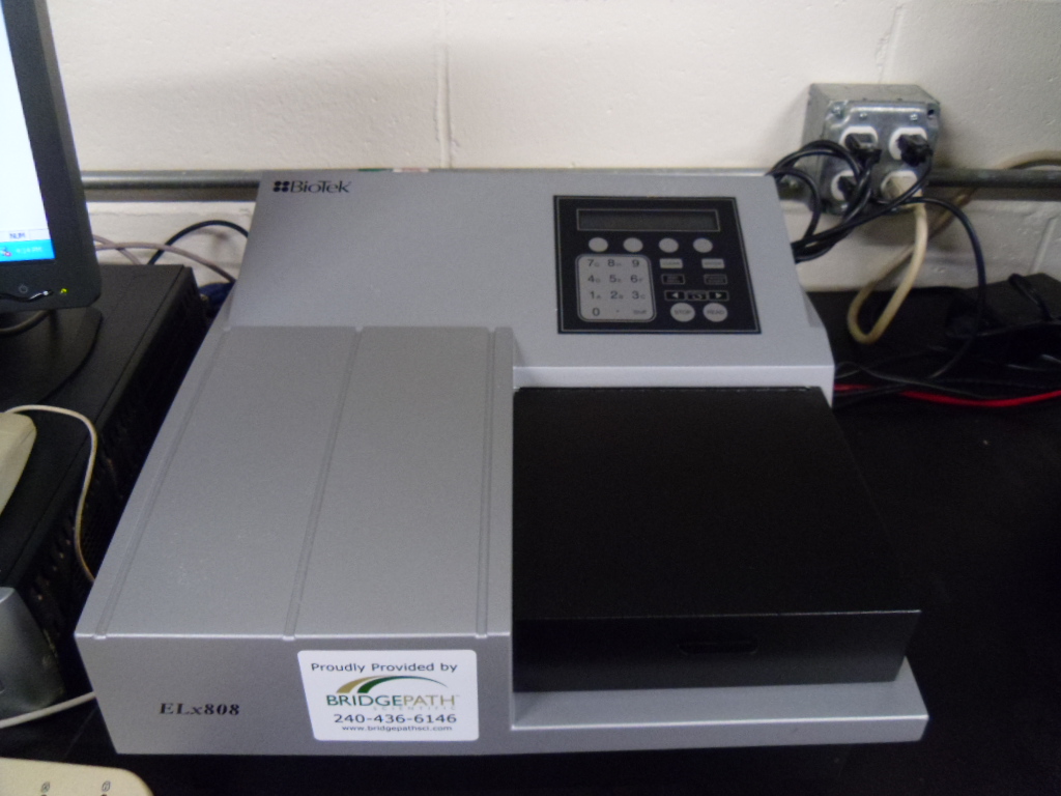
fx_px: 950
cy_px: 398
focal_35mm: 31
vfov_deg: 45.4
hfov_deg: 58.4
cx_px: 530
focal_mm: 5.6
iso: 400
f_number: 3.3
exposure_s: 1/22
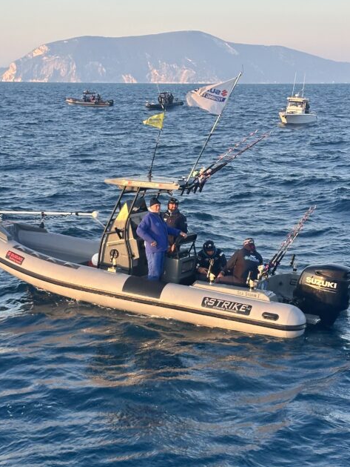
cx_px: 175
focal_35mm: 78
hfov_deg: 18.9
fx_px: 1051
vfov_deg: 25.0
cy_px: 272
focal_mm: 6.86
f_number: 1.78
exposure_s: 1/659
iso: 64
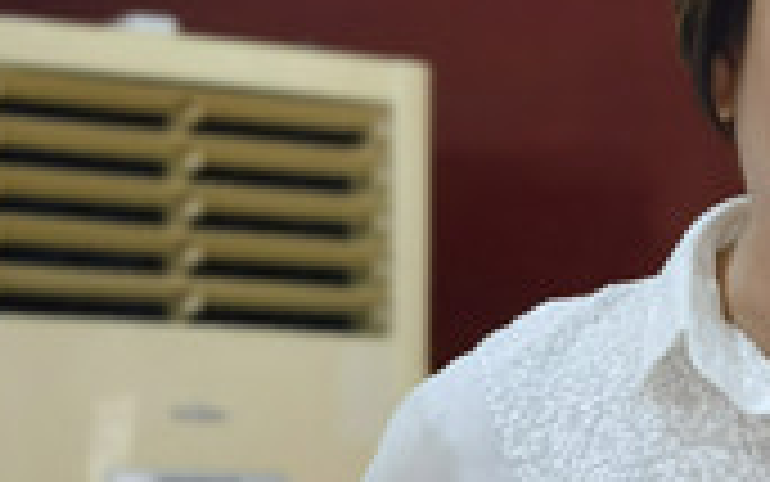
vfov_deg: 7.1
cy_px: 338
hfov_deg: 11.1
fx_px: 3863
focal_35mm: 184
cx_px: 1040
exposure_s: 1/100
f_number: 4.5
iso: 160
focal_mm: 6.67
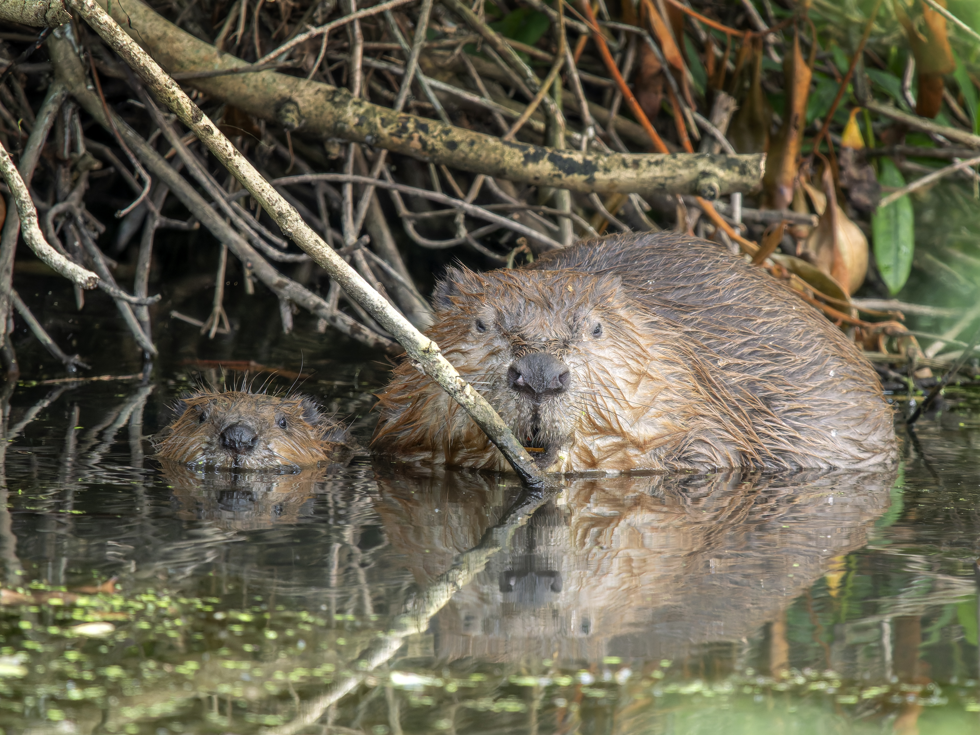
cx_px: 490
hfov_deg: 2.0
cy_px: 368
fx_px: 28367
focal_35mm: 1002
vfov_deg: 1.5
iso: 6400
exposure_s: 1/80
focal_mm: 500
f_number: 5.6
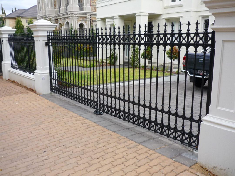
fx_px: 224
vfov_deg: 42.9
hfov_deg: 55.4
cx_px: 118
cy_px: 88
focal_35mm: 33
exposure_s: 1/250
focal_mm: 5.5
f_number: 2.8
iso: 100
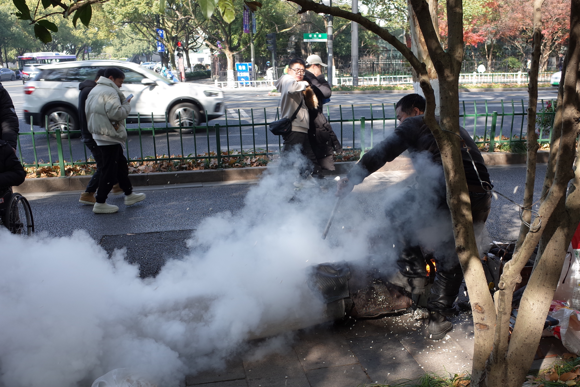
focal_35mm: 28
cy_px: 220
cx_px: 333
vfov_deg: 46.3
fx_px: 451
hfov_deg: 65.1
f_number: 4
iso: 100
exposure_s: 1/160
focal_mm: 13.7
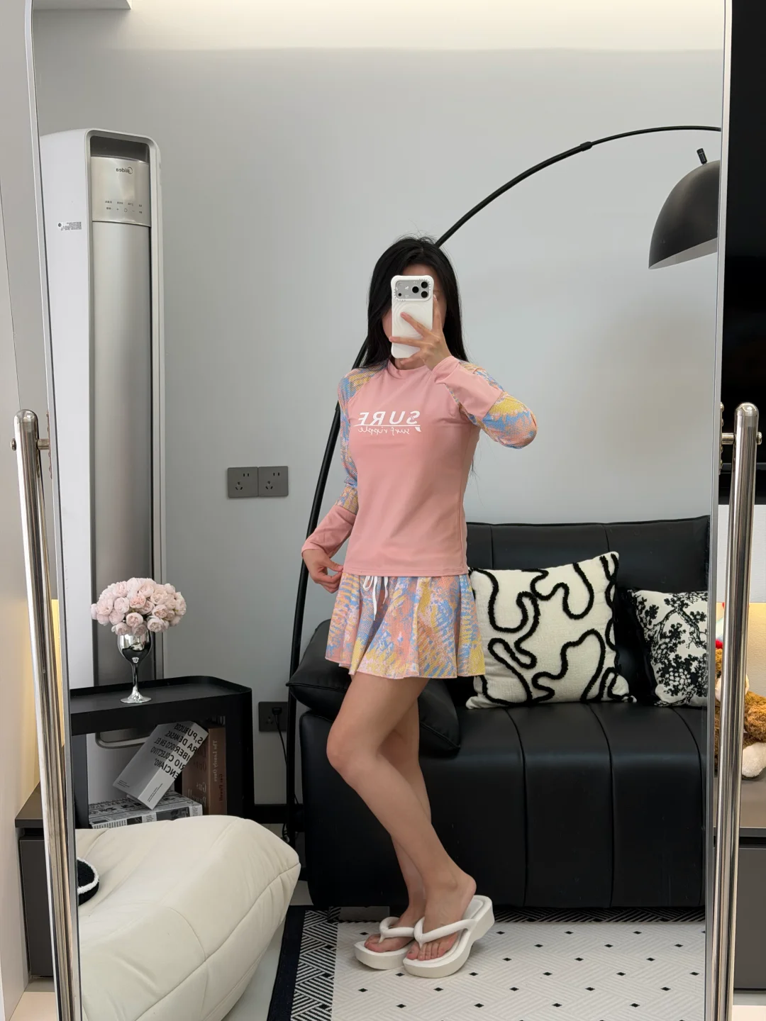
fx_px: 1416
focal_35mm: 48
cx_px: 383
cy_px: 510
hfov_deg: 30.3
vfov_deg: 39.7
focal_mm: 6.76
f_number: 1.78
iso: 80
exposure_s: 1/121
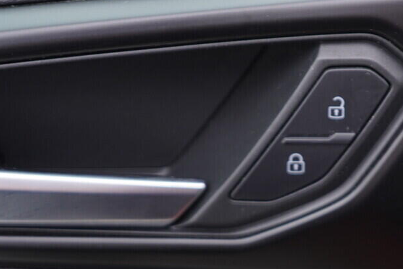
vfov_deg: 22.6
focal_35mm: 60
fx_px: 672
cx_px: 323
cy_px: 158
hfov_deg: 32.5
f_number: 2.8
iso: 125
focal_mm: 24
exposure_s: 1/40
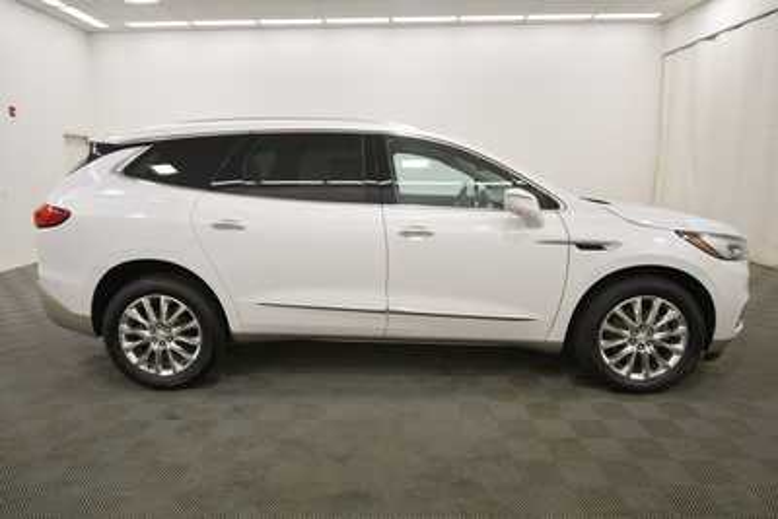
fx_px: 454
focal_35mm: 21
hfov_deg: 81.2
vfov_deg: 59.5
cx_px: 389
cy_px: 260
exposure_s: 1/250
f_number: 5
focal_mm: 14
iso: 720
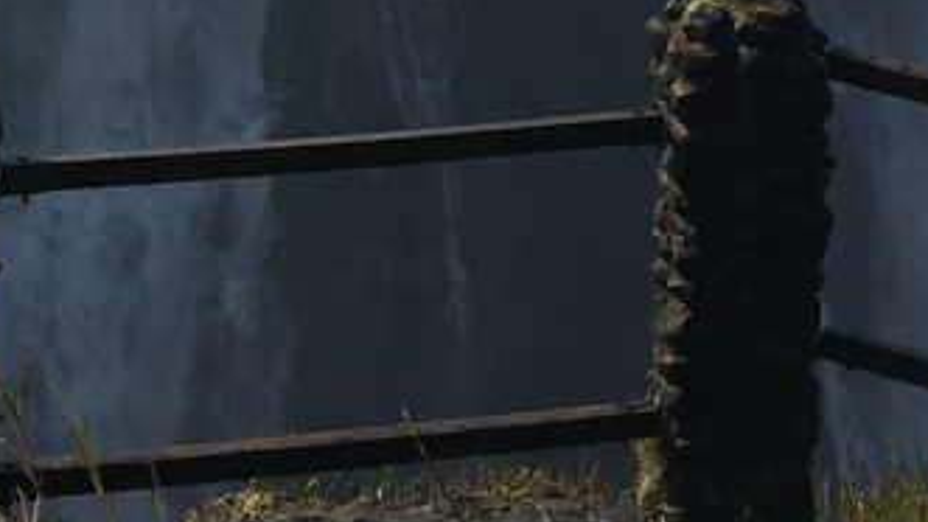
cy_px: -505
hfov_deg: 16.7
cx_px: -252
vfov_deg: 9.3
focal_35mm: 122
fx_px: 3001
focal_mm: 4.15
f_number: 2.2
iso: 32
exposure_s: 1/3597
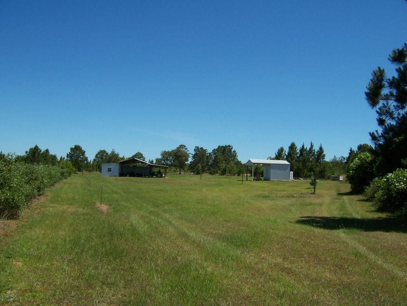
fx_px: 388
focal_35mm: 33
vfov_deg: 42.9
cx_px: 204
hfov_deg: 55.4
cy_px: 153
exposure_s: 1/500
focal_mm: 5.5
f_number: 5.6
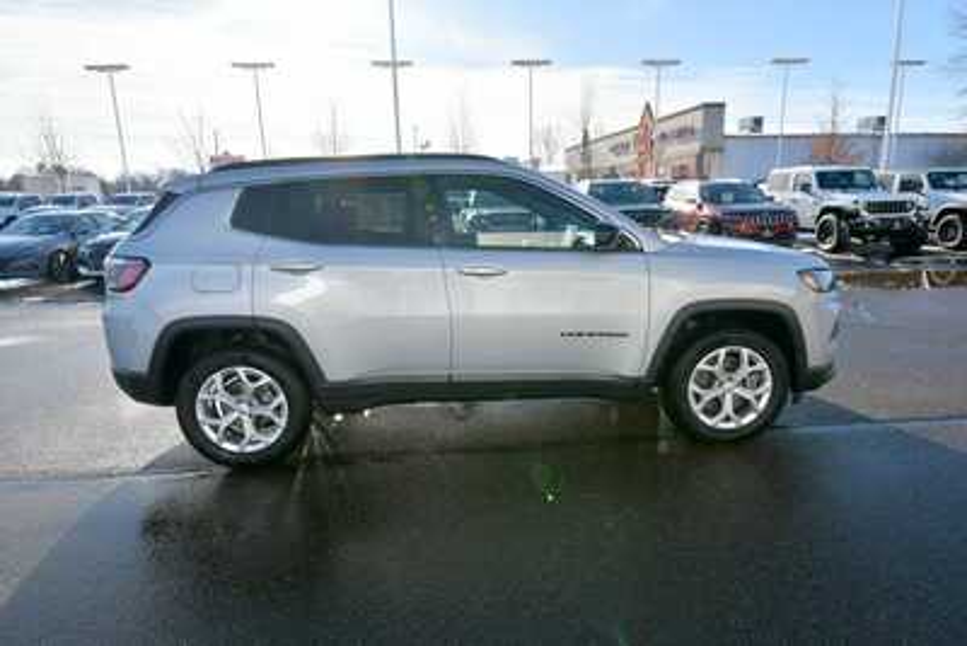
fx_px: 564
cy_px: 323
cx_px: 484
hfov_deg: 81.2
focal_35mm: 21
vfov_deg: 59.5
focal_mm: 14
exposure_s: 1/320
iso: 100
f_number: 9
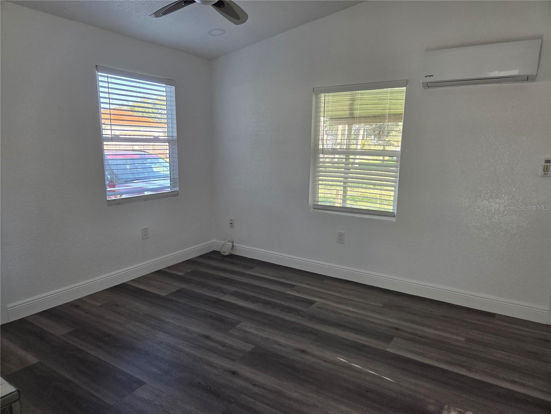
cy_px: 207
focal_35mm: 23
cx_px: 276
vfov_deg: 58.9
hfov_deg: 73.9
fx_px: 366
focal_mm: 5.4
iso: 200
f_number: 1.8
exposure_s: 1/180
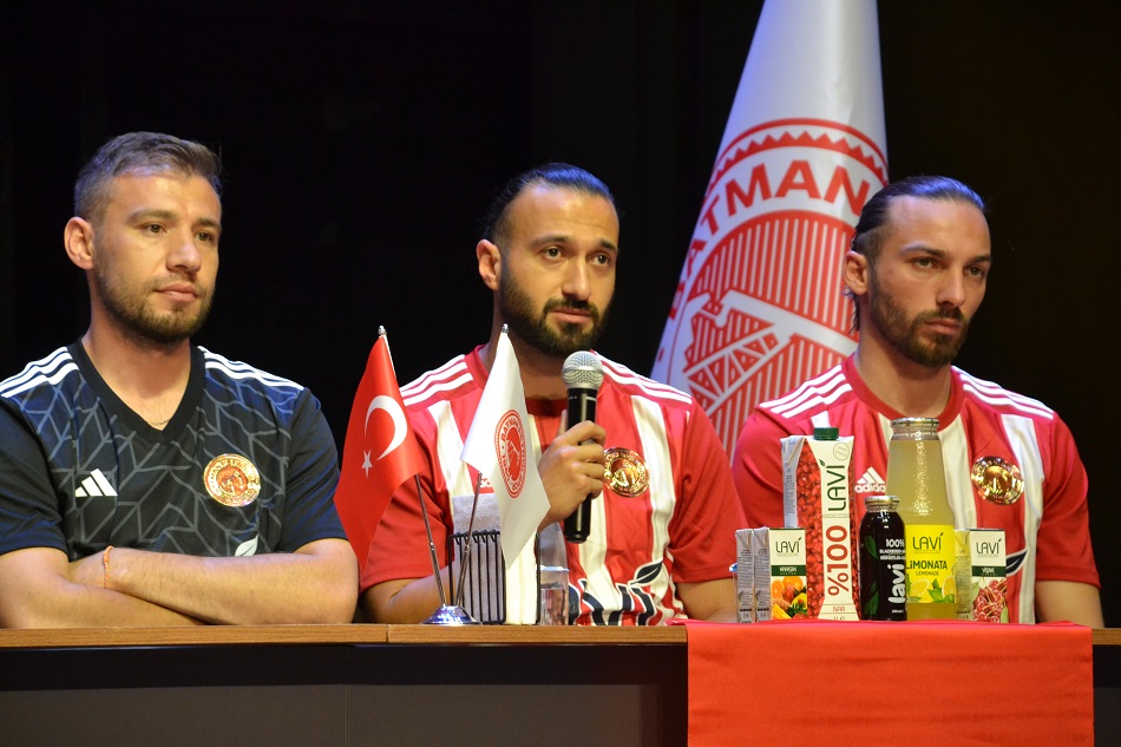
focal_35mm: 202
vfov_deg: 6.8
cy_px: 374
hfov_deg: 10.2
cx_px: 560
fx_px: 6304
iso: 2500
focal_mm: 135
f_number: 5.6
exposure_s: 1/125
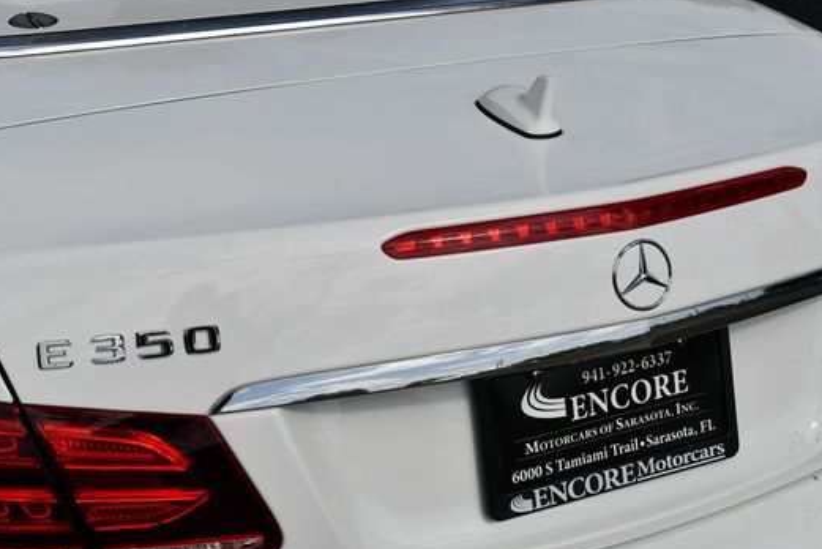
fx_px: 1348
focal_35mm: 59
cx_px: 372
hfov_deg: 33.9
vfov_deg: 23.0
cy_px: 301
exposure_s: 1/400
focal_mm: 24
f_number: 10
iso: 100
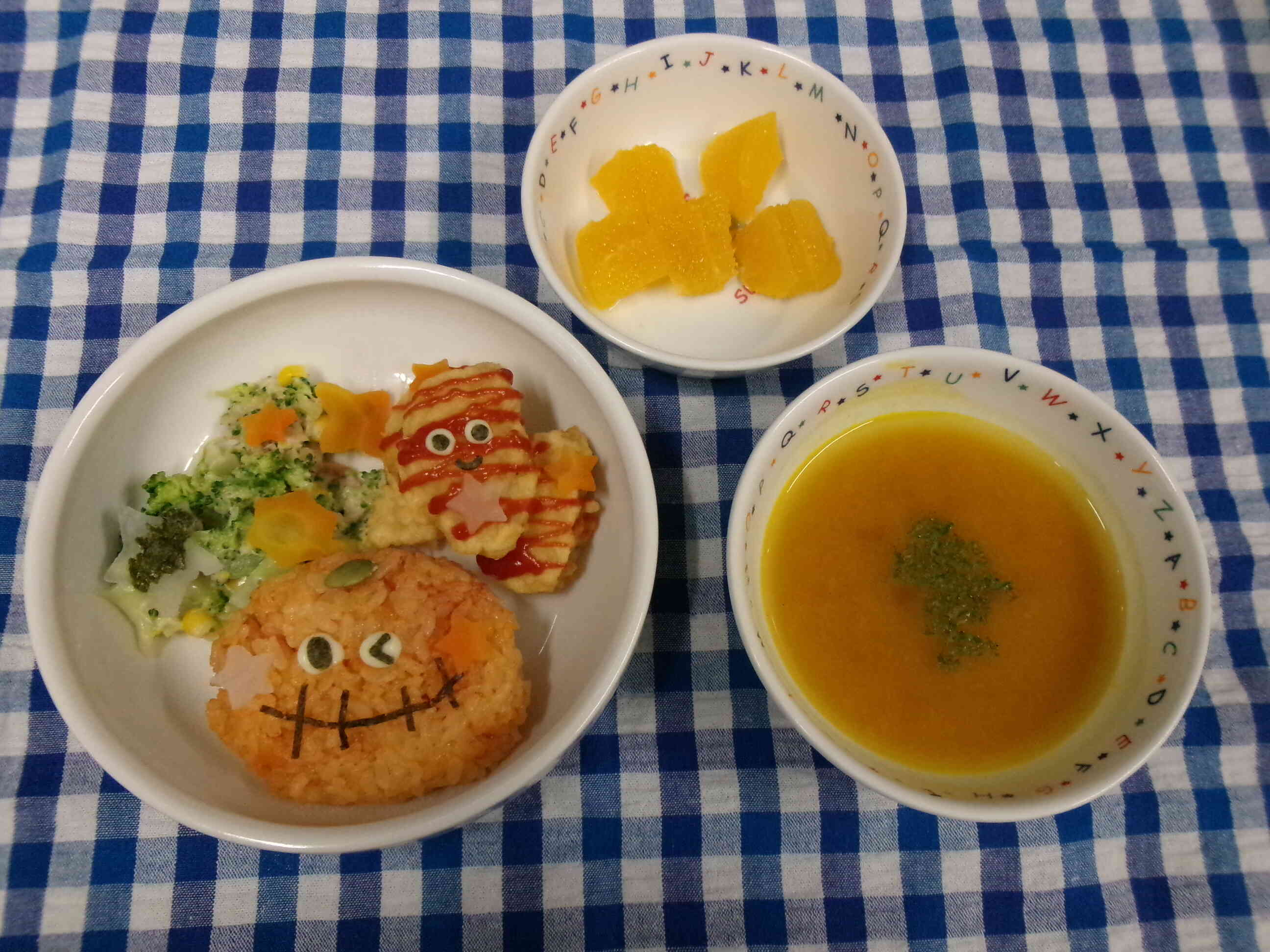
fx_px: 1027
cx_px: 635
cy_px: 476
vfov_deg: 49.7
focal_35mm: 28
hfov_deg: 63.4
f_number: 3.9
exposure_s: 1/125
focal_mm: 5.1
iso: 703
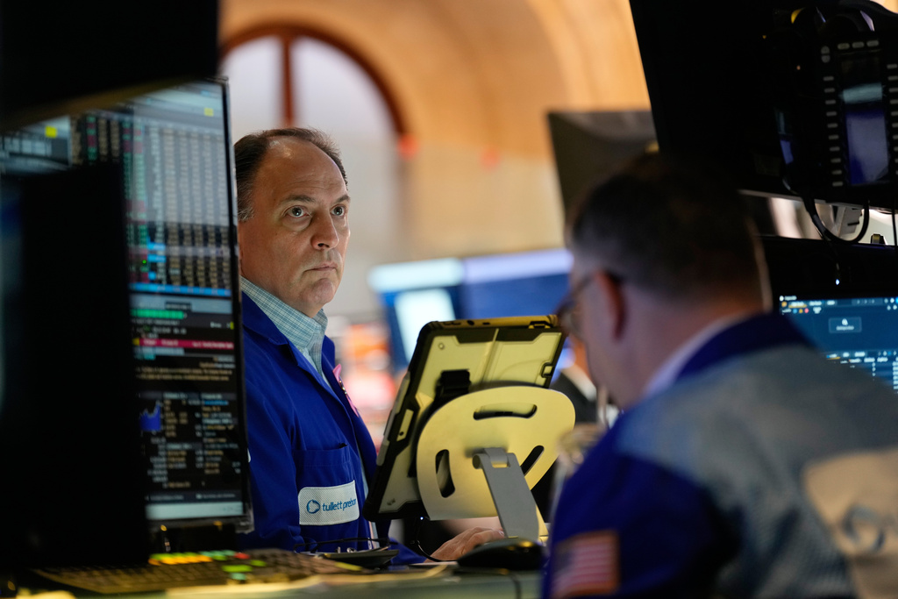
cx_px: 449
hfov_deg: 15.3
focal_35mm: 134
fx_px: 3343
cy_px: 300
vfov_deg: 10.2
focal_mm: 134
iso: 2000
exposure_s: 1/125
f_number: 2.8
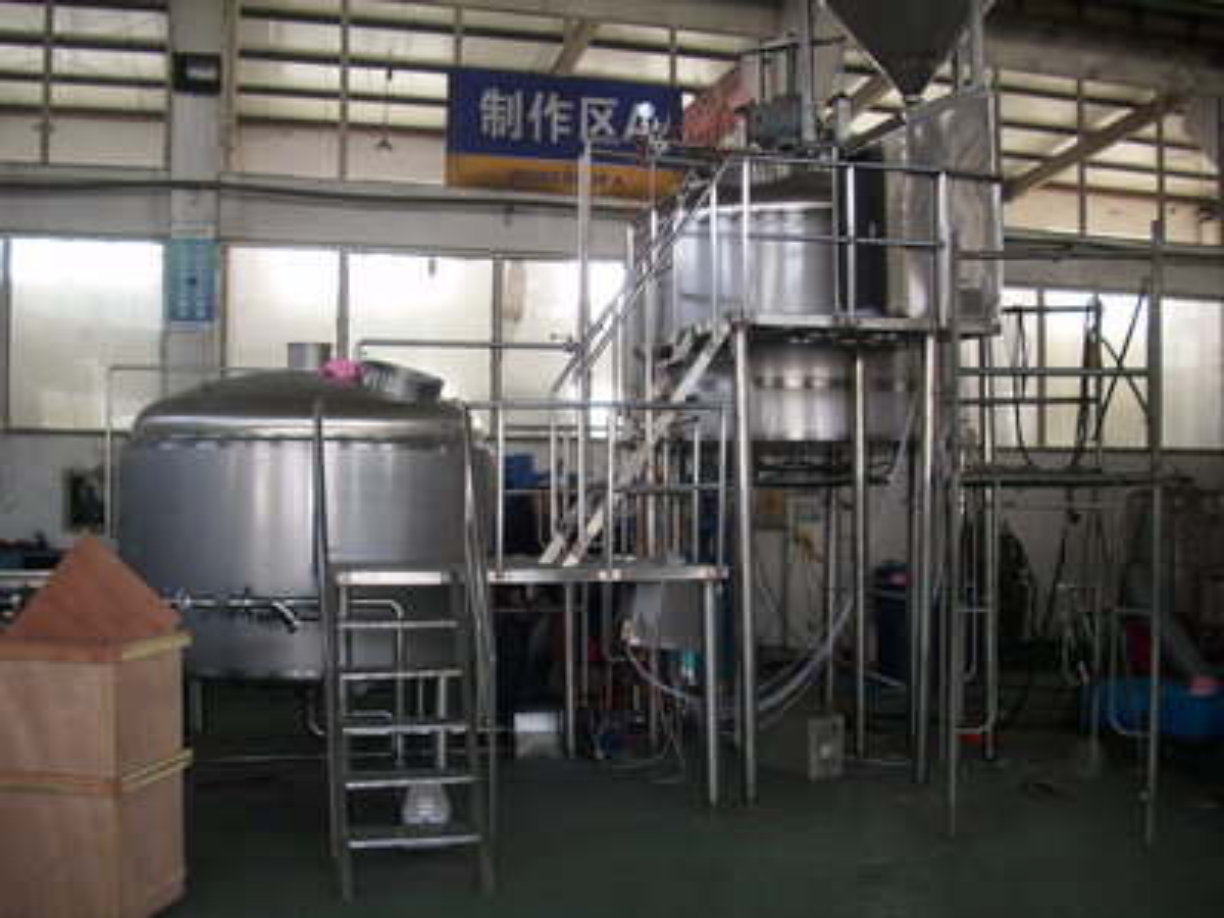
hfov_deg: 58.4
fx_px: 1096
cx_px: 612
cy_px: 459
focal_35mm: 31
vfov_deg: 45.4
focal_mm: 6.2
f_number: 2.8
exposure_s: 1/30
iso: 50
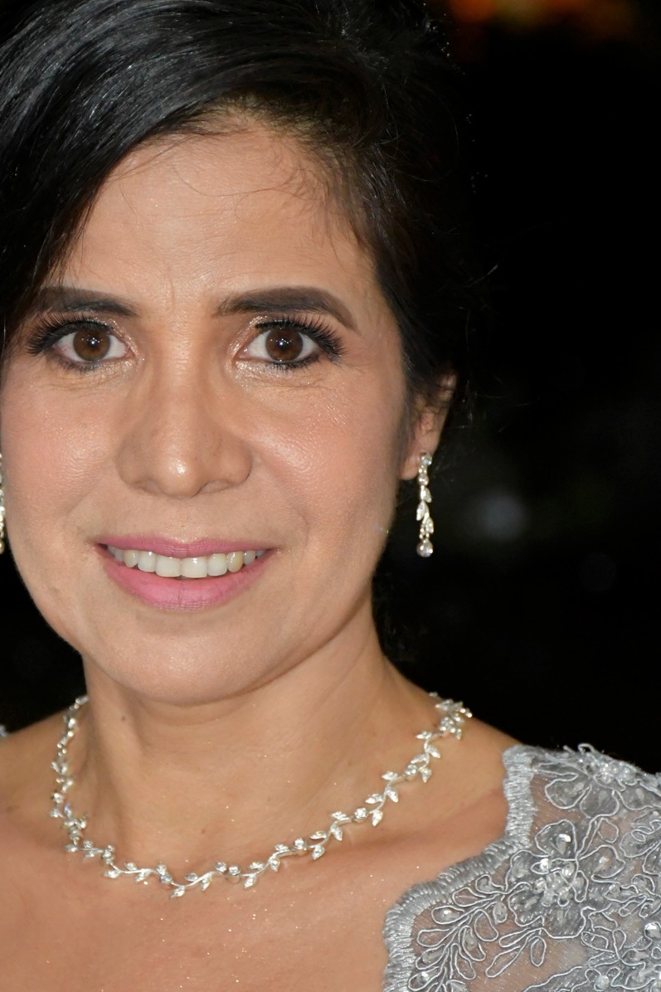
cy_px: 491
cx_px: 177
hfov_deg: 8.7
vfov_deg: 13.0
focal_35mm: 158
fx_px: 4353
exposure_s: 1/60
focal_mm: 70
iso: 6400
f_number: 5
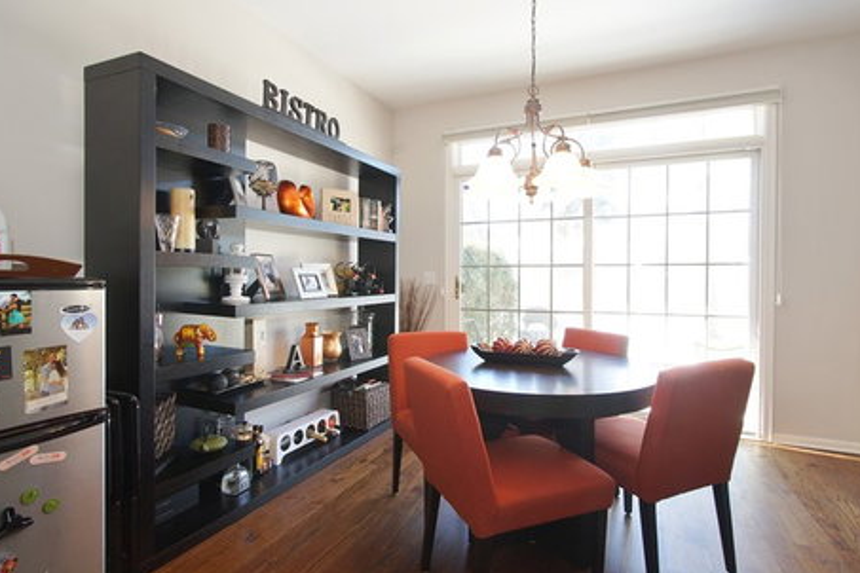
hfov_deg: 90.0
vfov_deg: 67.3
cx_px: 444
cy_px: 302
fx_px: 430
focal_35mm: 18
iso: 400
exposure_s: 1/13
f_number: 9
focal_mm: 17
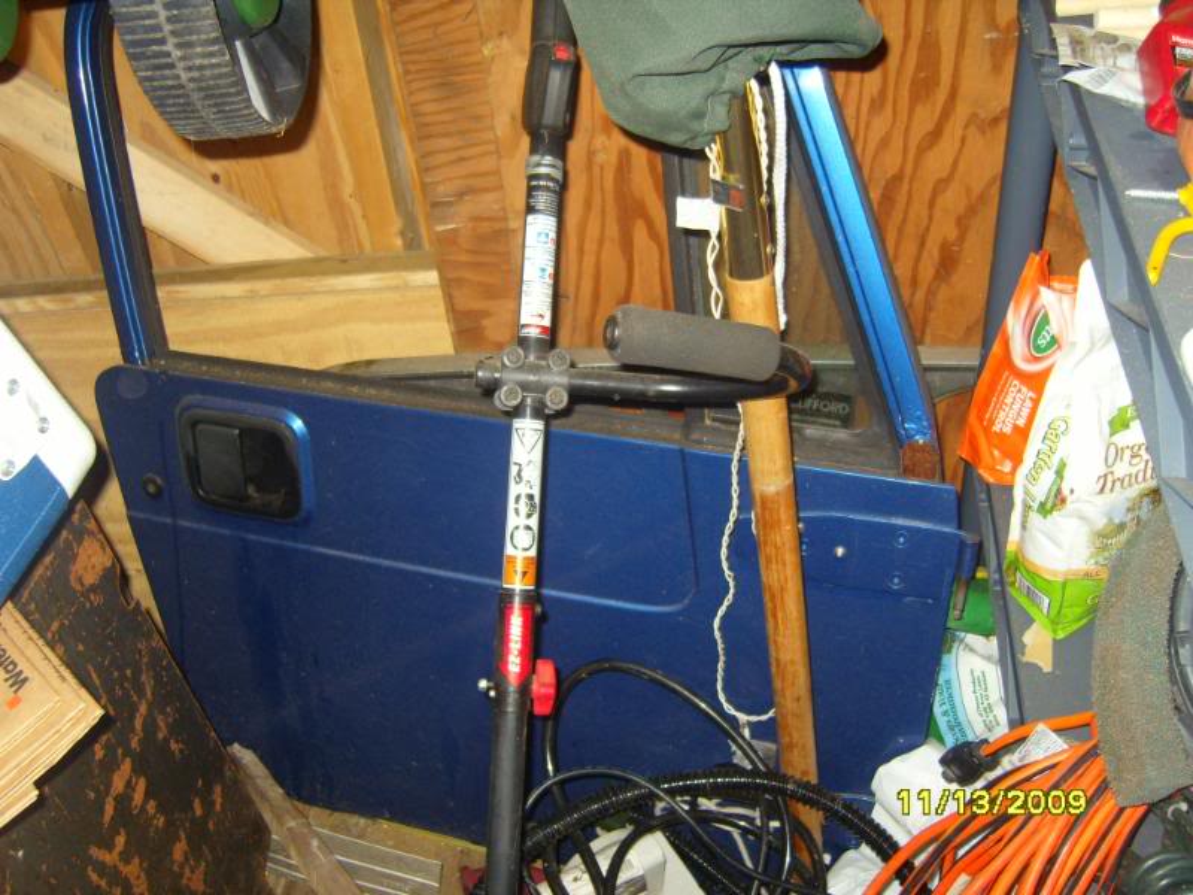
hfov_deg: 52.6
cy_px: 448
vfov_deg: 40.7
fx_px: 1206
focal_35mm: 35
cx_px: 596
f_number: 2.8
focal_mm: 7.4
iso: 100
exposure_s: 1/30
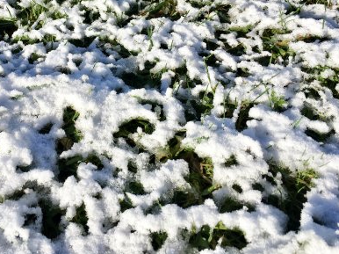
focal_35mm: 46
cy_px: 58
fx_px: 450
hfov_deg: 40.8
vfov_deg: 30.8
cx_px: 119
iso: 25
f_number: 2.2
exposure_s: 1/2653
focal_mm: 4.15
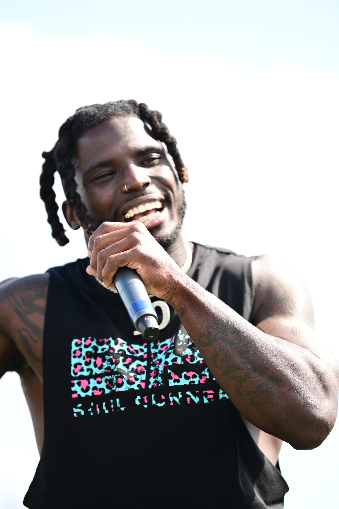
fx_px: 2617
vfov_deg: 11.1
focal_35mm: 185
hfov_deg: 7.4
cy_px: 254
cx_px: 170
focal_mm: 185
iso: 200
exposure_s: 1/1000
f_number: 2.8
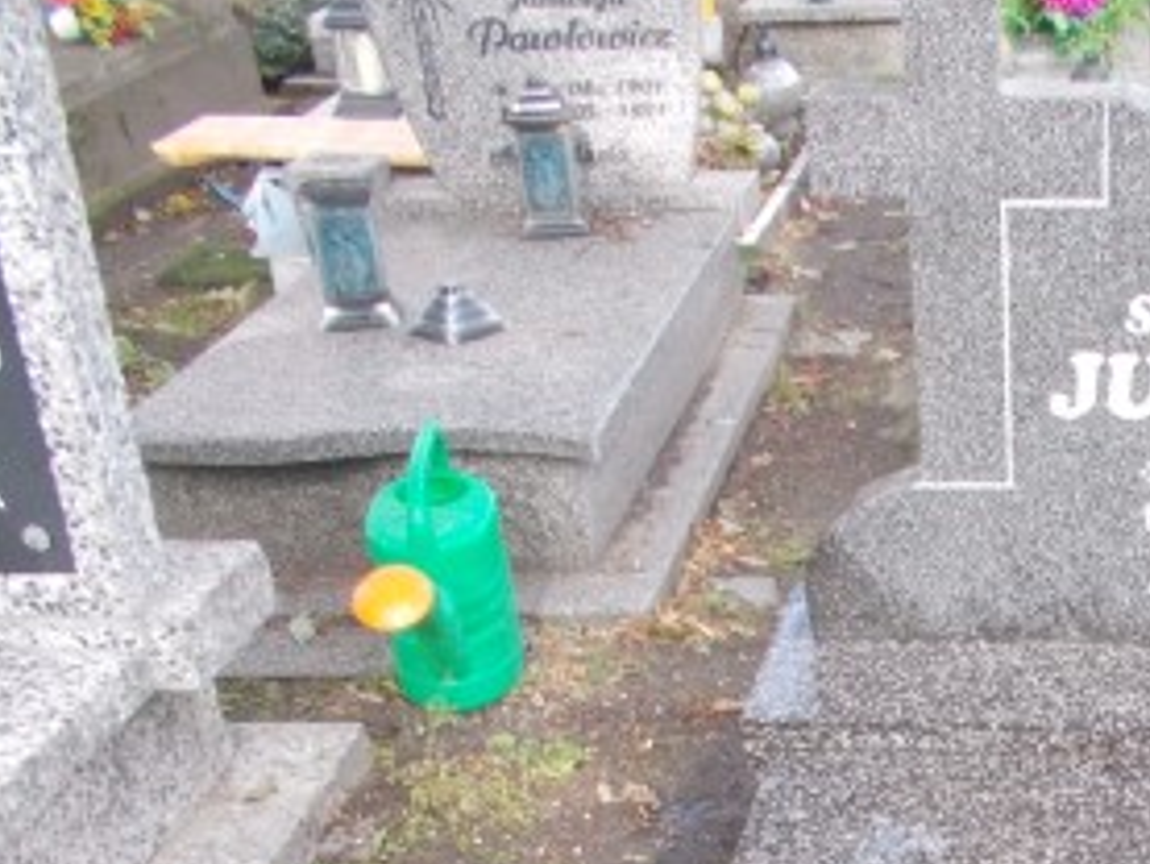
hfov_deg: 30.2
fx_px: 1994
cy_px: 984
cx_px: 1121
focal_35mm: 60
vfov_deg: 22.8
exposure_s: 1/250
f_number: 3.2
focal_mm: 4.6
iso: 250
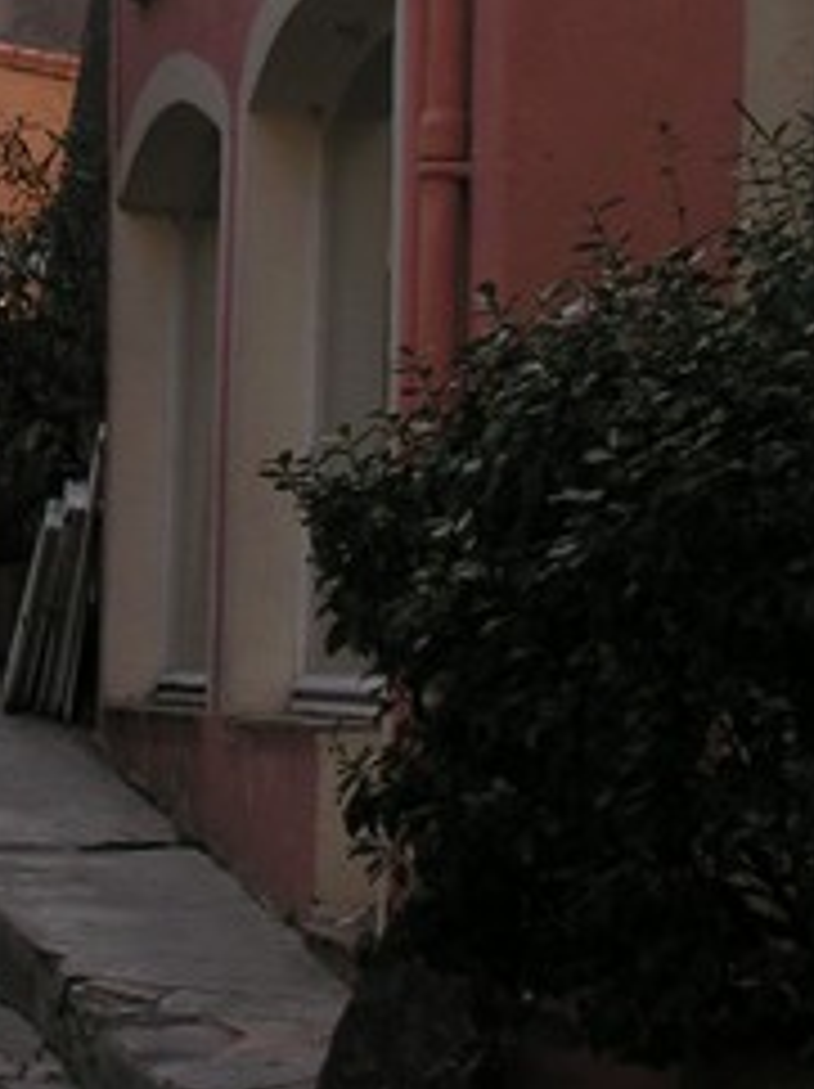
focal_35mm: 137
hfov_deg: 10.7
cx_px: -103
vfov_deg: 14.3
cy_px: 218
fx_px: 4303
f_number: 5
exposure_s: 1/250
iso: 50
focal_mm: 8.3
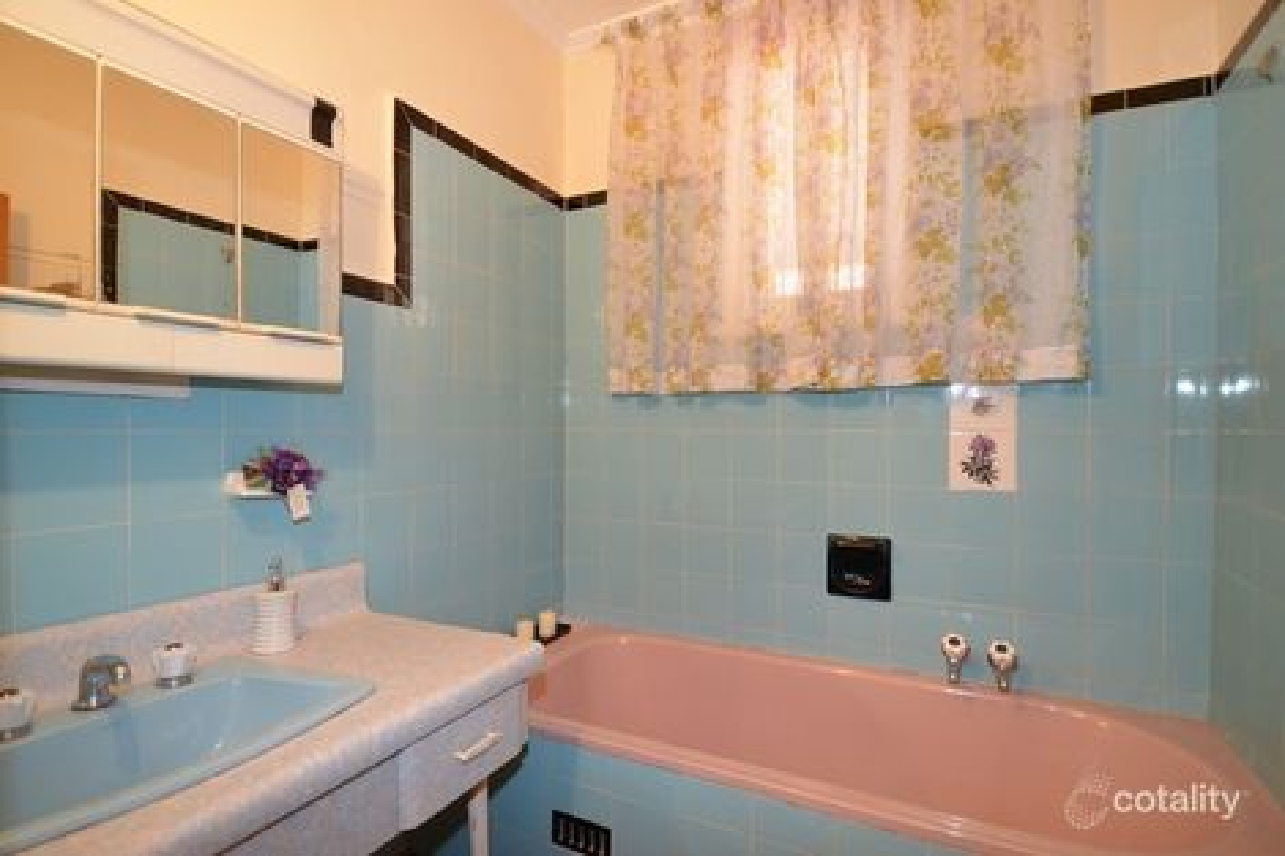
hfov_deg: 90.0
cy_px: 428
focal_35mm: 18
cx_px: 642
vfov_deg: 67.3
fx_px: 642
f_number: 4
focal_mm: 12
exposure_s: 1/60
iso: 800
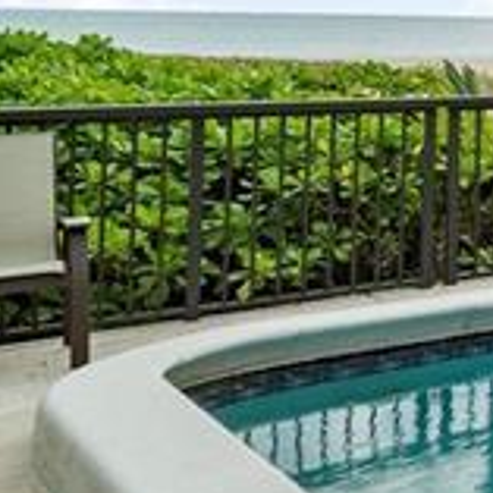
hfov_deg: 14.8
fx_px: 1047
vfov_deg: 25.4
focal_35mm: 65
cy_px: 16
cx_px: 1203
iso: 100
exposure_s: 1/400
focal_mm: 10
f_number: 11
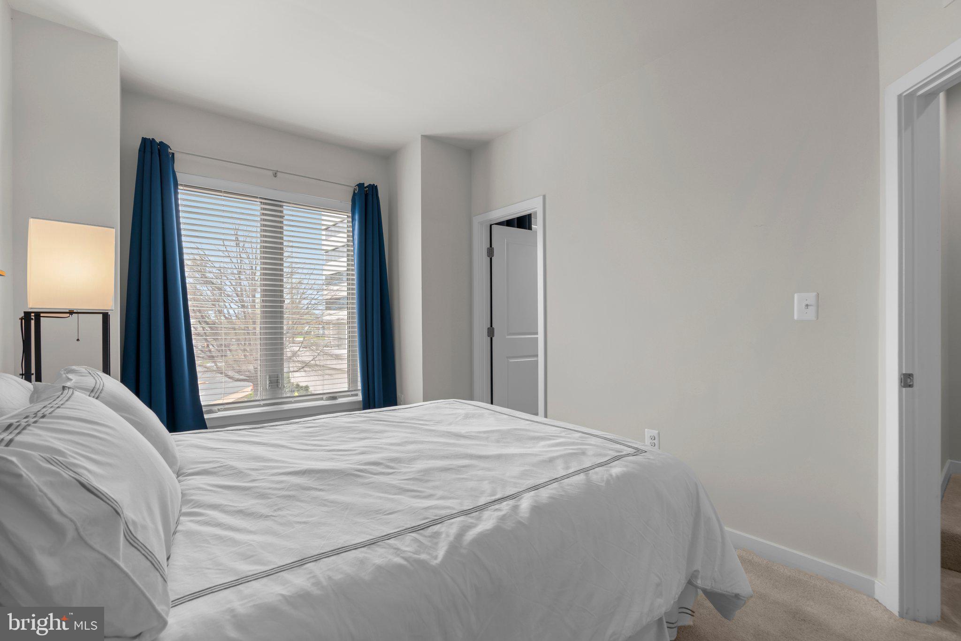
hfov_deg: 96.7
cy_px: 320
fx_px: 427
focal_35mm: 16
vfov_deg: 73.8
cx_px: 480
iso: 100
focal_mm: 16
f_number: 8
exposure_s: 1/2.5
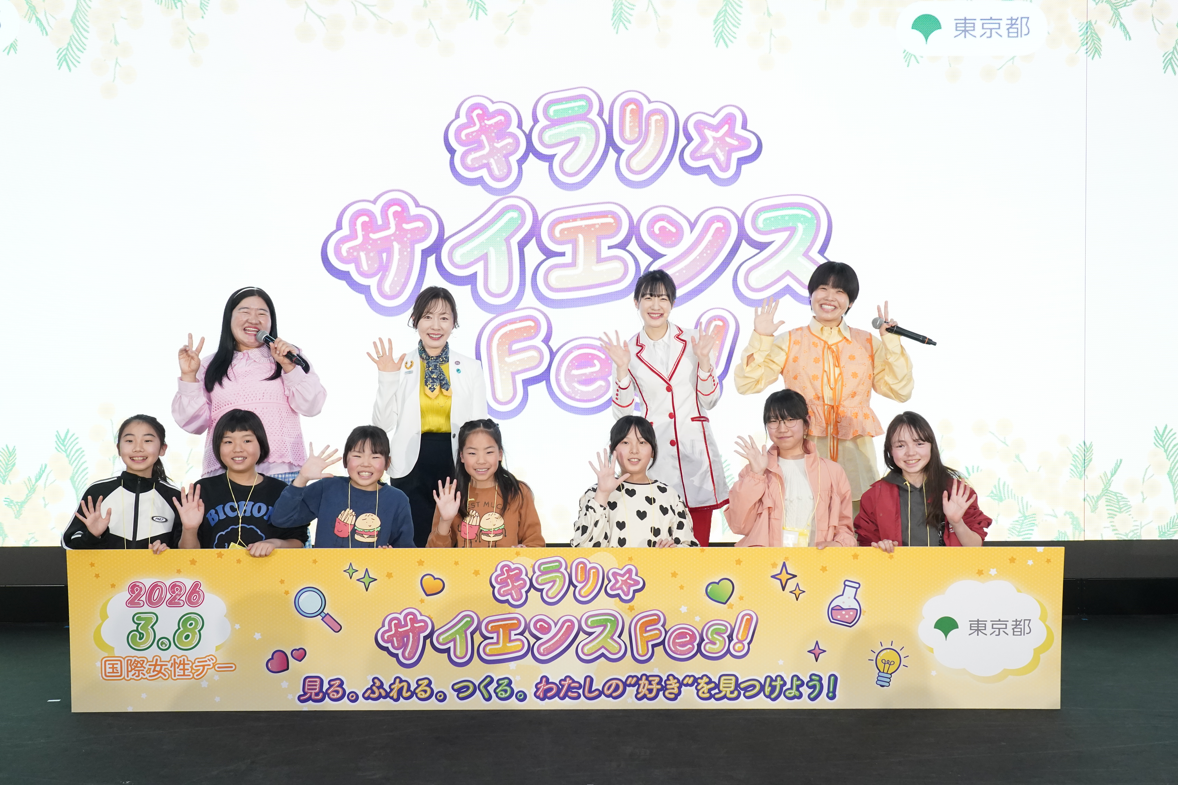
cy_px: 392
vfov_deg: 38.9
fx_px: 1112
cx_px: 589
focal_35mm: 34
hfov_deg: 55.8
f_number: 7.1
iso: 5000
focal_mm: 34
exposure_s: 1/200
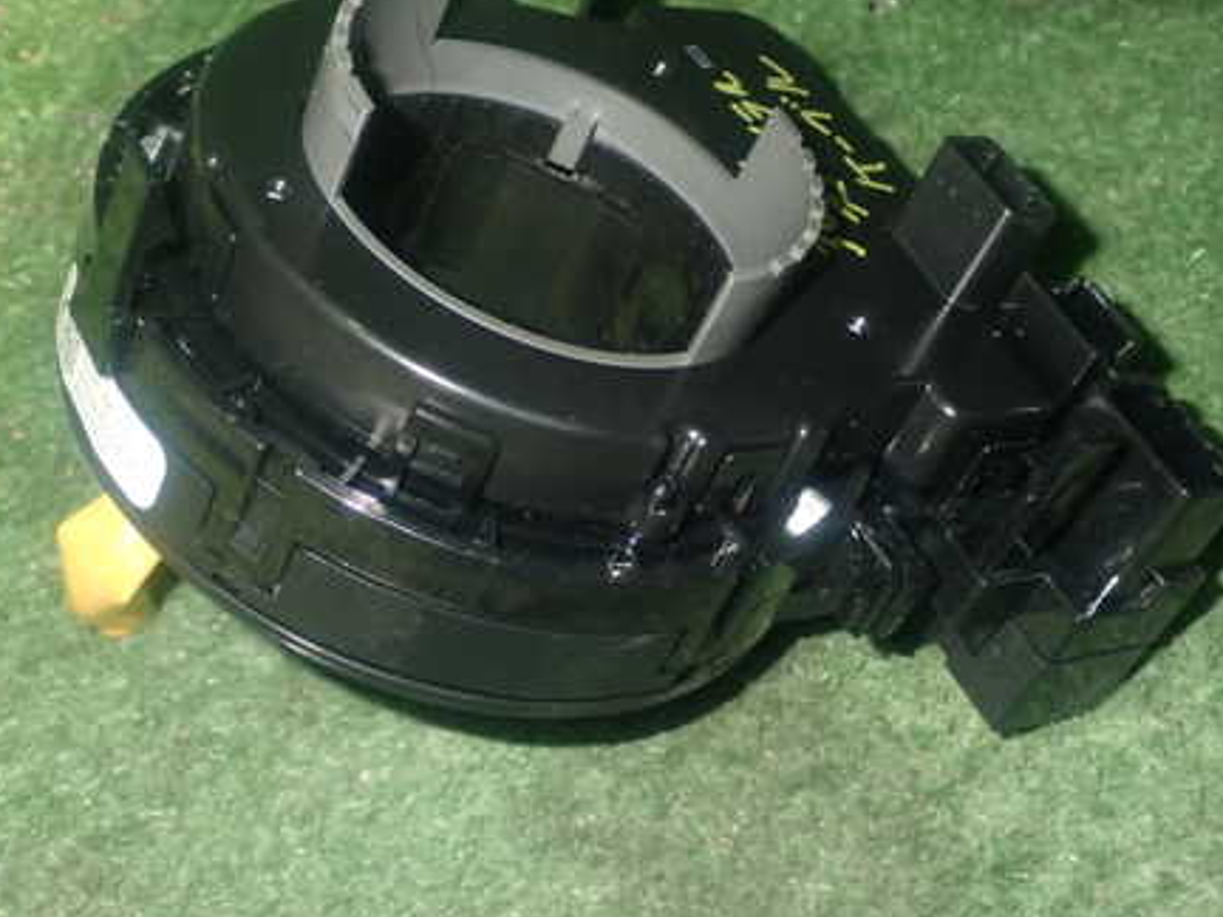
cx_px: 631
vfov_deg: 25.6
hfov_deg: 33.8
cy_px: 388
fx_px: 2014
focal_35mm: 57
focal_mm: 7.31
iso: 500
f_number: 8
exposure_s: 1/40
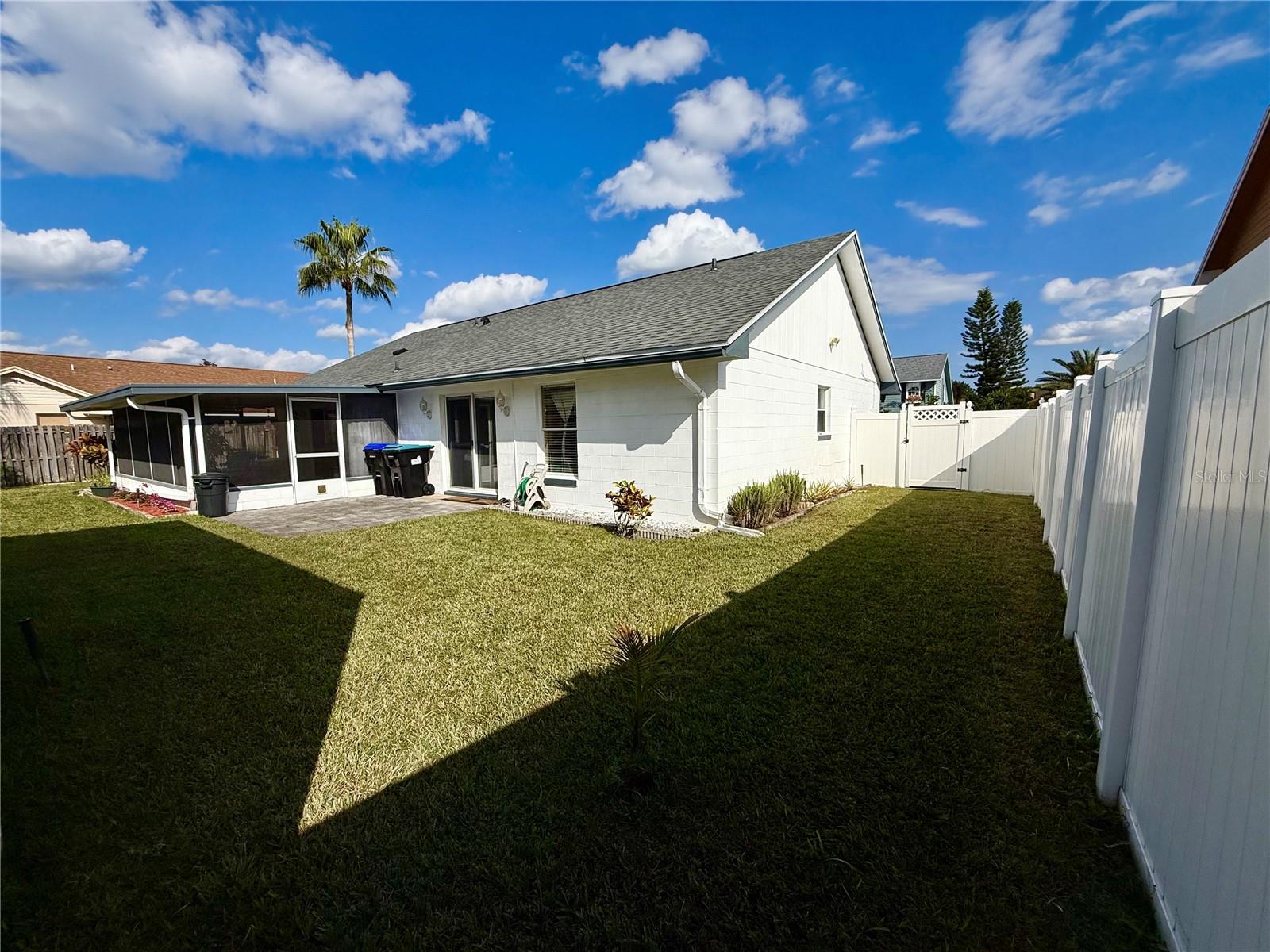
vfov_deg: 85.7
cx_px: 635
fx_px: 514
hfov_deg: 102.1
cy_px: 476
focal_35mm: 14
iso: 50
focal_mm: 2.22
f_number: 2.2
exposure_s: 1/6173
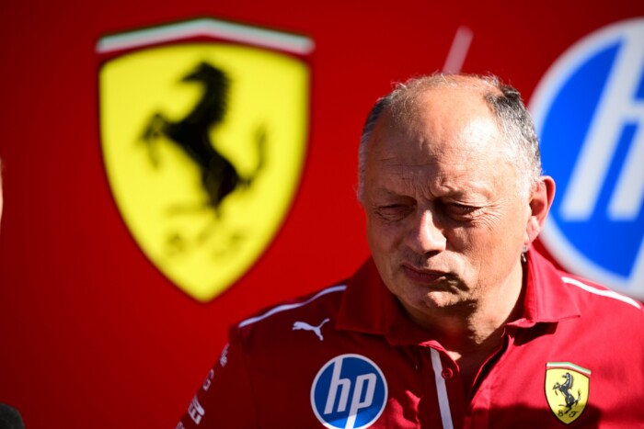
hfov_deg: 13.7
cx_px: 322
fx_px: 2684
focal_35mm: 150
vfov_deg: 9.2
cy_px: 214
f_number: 2.8
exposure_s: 1/2000
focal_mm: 150
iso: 200
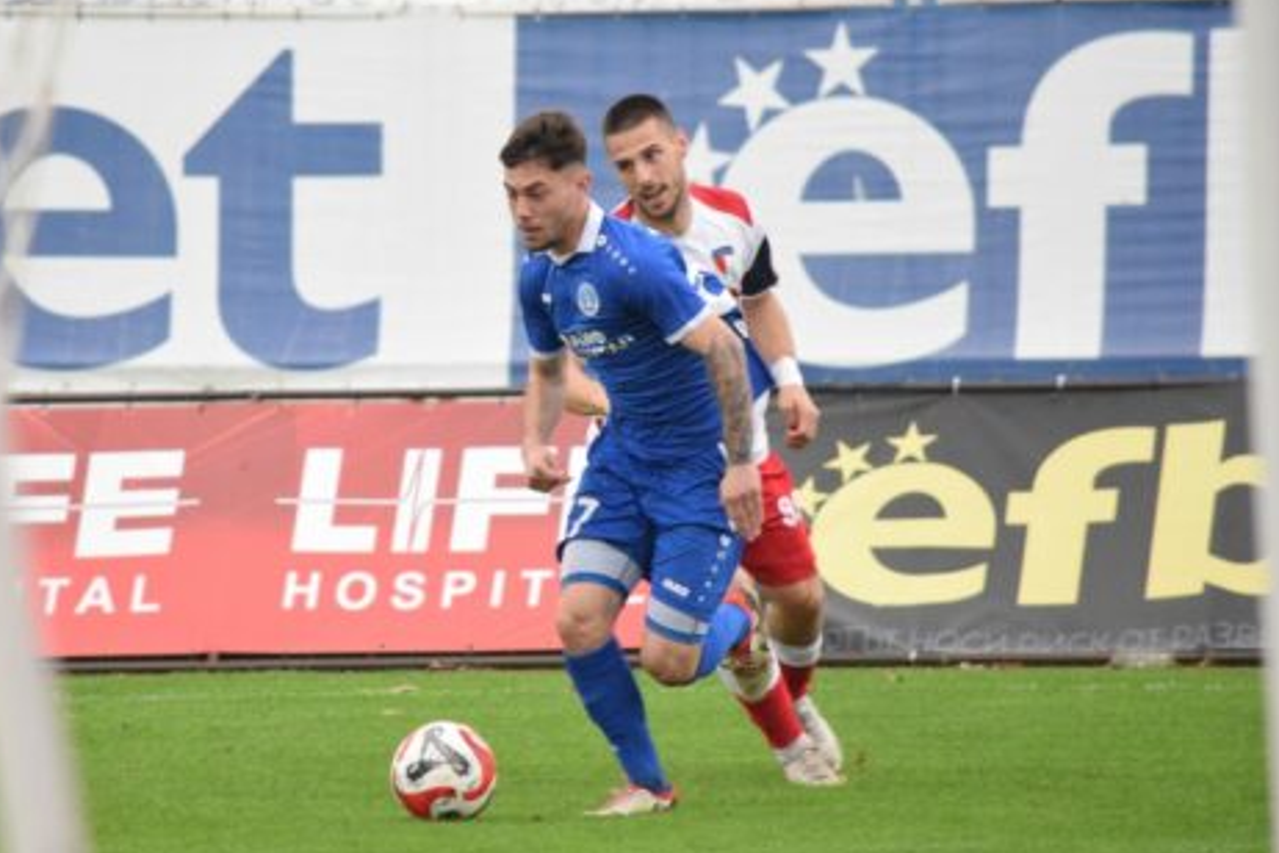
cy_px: 388
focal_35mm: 552
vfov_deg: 2.5
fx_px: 19610
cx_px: 482
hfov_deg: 3.7
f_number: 5.6
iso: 3200
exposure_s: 1/800
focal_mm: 270
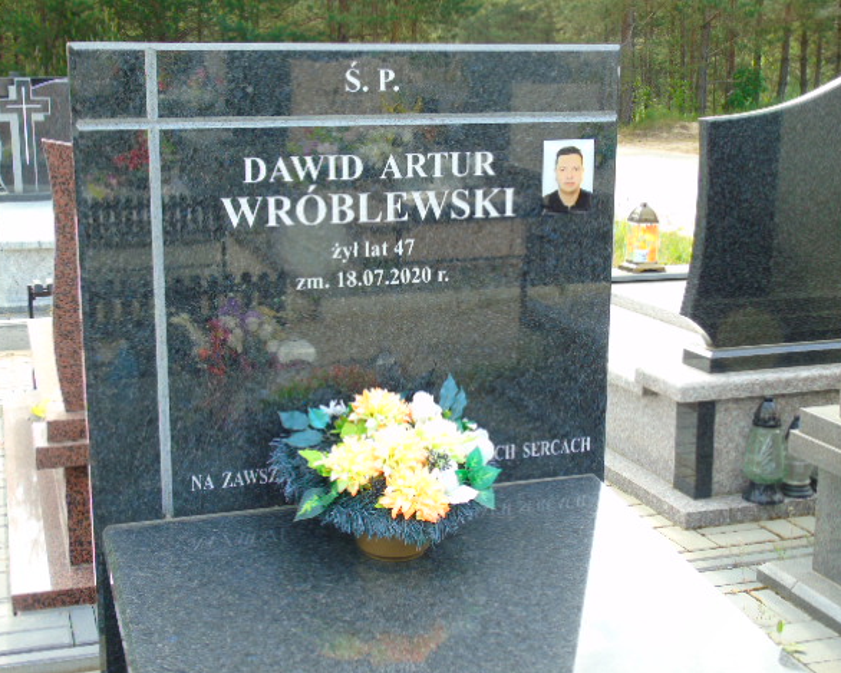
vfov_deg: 30.8
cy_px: 333
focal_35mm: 49
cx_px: 418
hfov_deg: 38.0
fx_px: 1220
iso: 80
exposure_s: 1/100
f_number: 4.1
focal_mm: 8.2
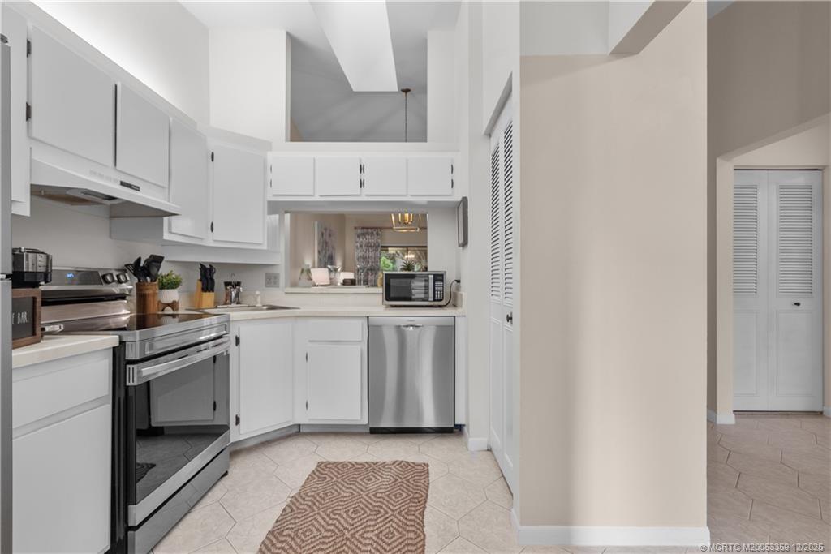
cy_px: 277
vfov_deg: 73.8
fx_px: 369
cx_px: 416
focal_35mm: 16
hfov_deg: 96.7
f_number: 8
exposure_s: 1/6
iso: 1600
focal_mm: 16
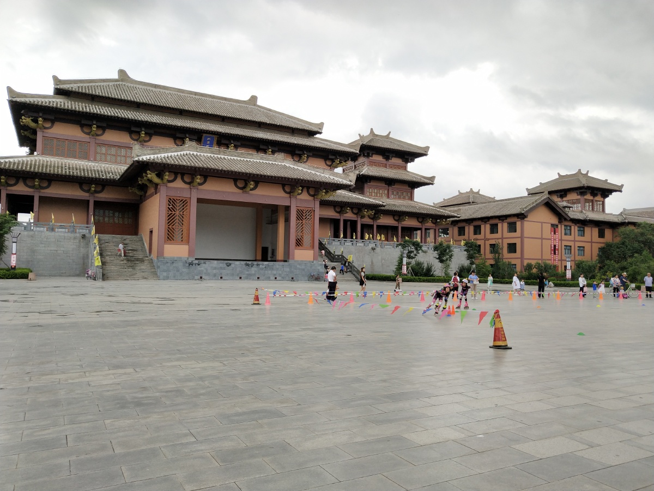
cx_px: 327
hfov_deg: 60.0
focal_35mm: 30
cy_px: 246
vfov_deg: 46.8
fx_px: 567
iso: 145
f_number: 1.8
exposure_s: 1/909
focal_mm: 3.95
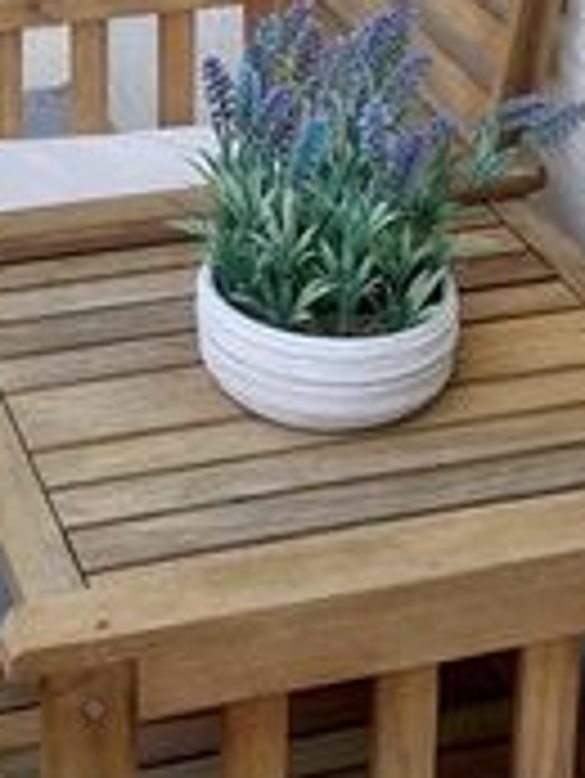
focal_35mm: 100
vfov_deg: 17.6
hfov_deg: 14.7
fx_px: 2251
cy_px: -393
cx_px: 122
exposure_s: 1/193
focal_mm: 4.2
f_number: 1.6
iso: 32
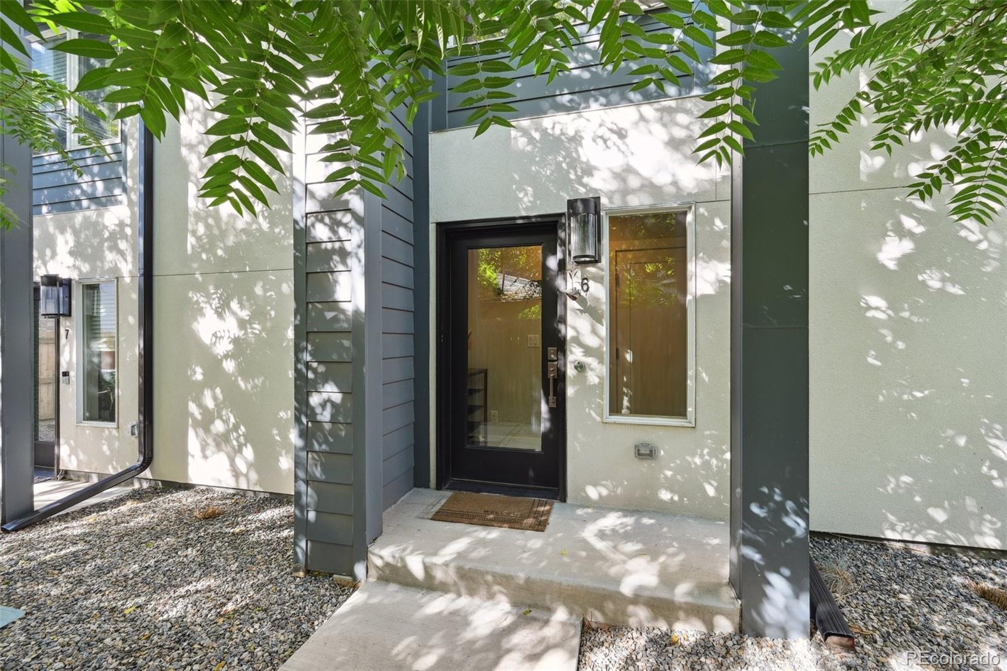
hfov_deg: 104.3
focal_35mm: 14
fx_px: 392
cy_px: 336
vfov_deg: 81.2
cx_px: 504
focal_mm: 14
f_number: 10
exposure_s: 1/20
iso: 400
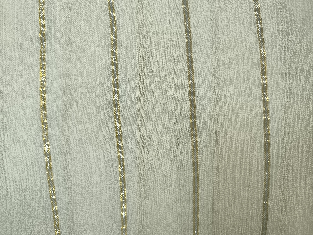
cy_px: 118
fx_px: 208
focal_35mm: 23
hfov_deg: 73.9
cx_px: 156
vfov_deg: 58.9
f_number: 1.65
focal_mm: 6.14
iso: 640
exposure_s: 1/50
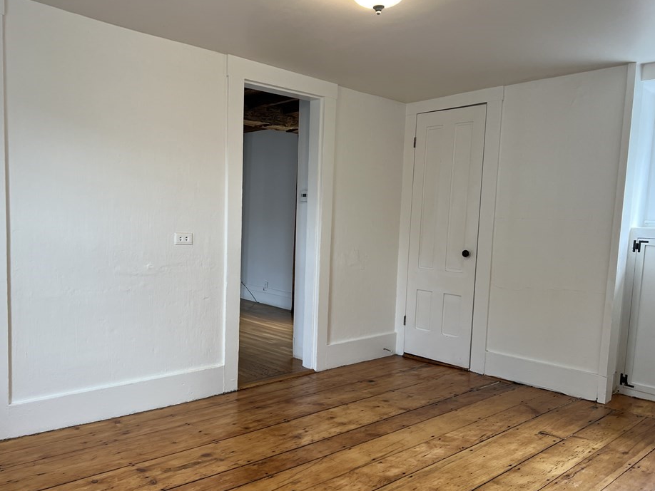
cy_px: 267
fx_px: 549
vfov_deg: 48.2
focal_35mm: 29
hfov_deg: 61.5
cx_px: 291
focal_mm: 5.7
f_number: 1.5
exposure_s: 1/120
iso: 64
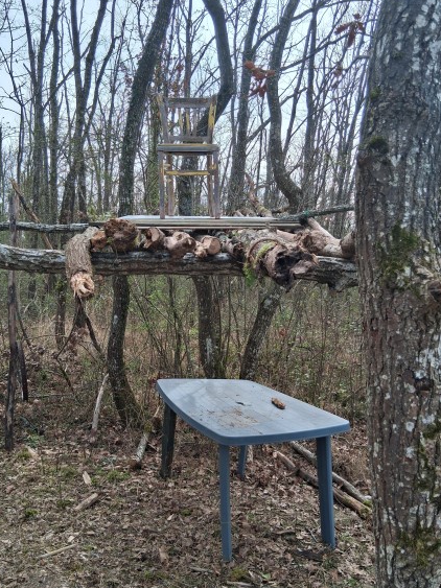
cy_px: 308
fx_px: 510
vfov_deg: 59.9
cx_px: 212
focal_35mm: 30
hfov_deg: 46.8
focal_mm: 3.98
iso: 25
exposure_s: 1/340
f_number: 1.8
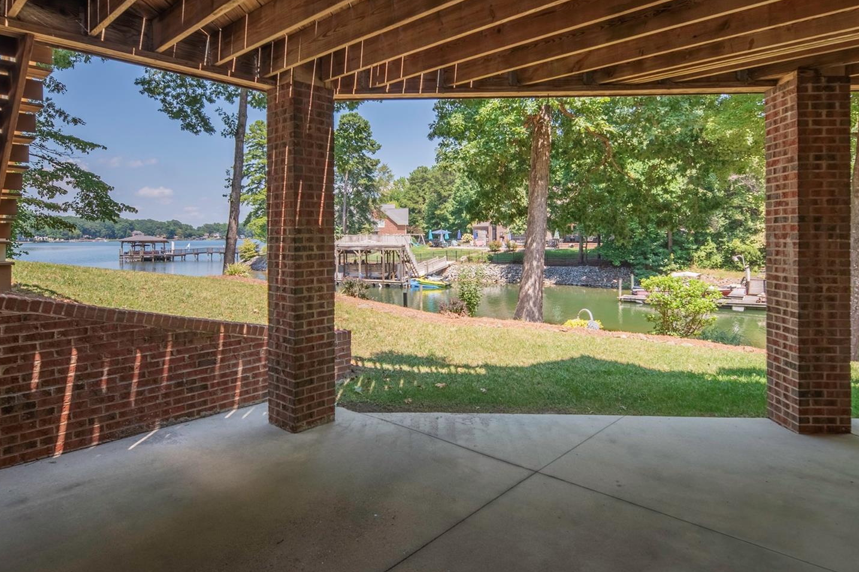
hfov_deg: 84.0
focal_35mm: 20
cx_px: 422
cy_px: 221
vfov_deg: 61.2
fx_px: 477
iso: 250
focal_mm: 14
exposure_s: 1/4000
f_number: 6.3
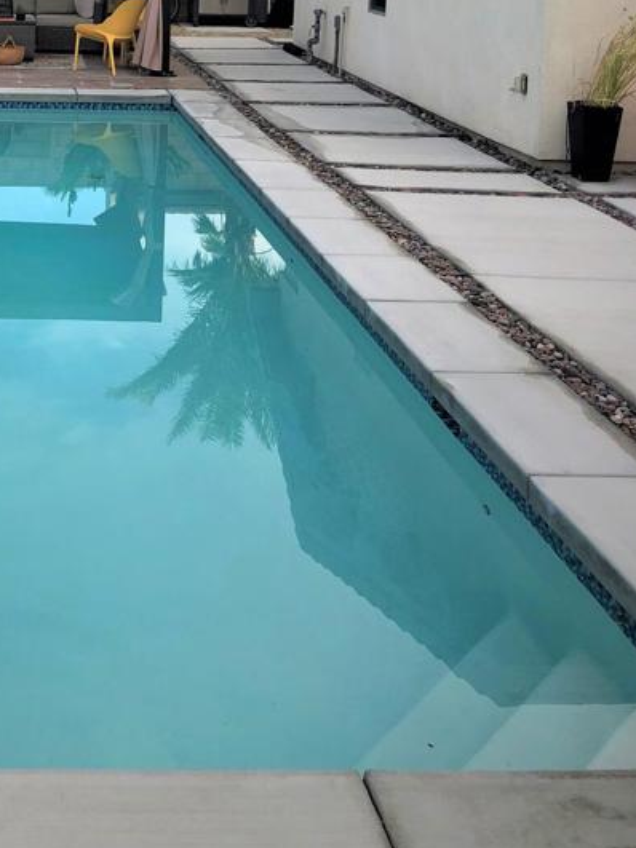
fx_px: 1323
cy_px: 64
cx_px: 40
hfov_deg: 26.0
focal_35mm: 54
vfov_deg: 33.4
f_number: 1.8
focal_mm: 3.99
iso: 20
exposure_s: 1/397
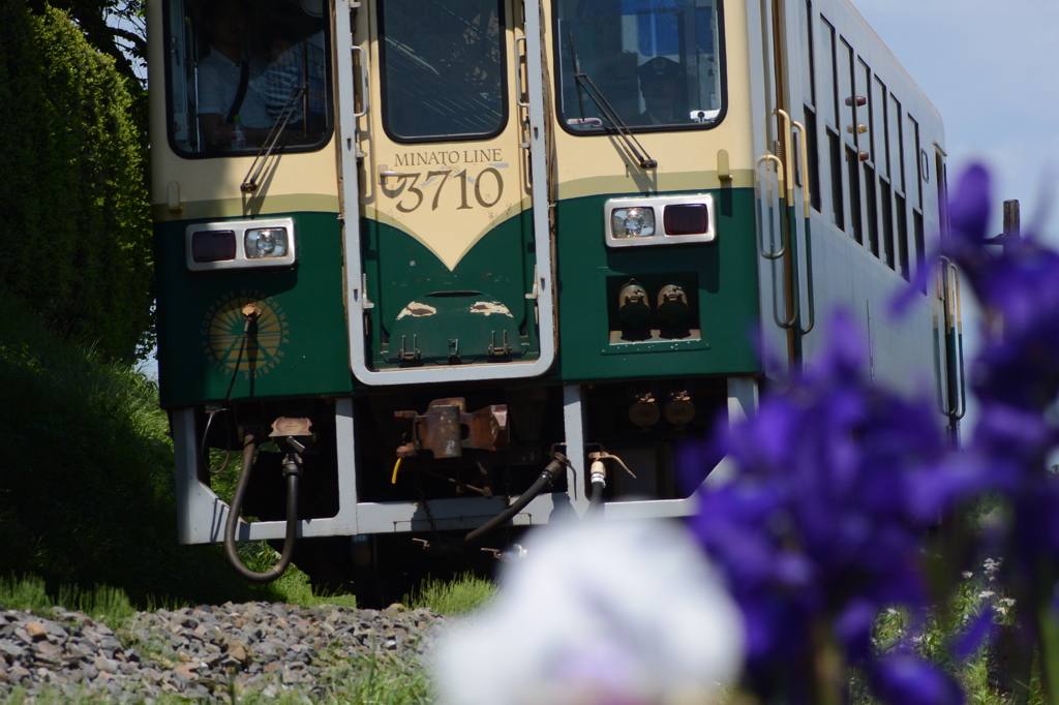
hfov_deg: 7.3
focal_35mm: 283
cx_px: 530
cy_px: 352
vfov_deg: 4.9
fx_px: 8322
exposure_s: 1/500
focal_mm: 105
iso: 160
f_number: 8
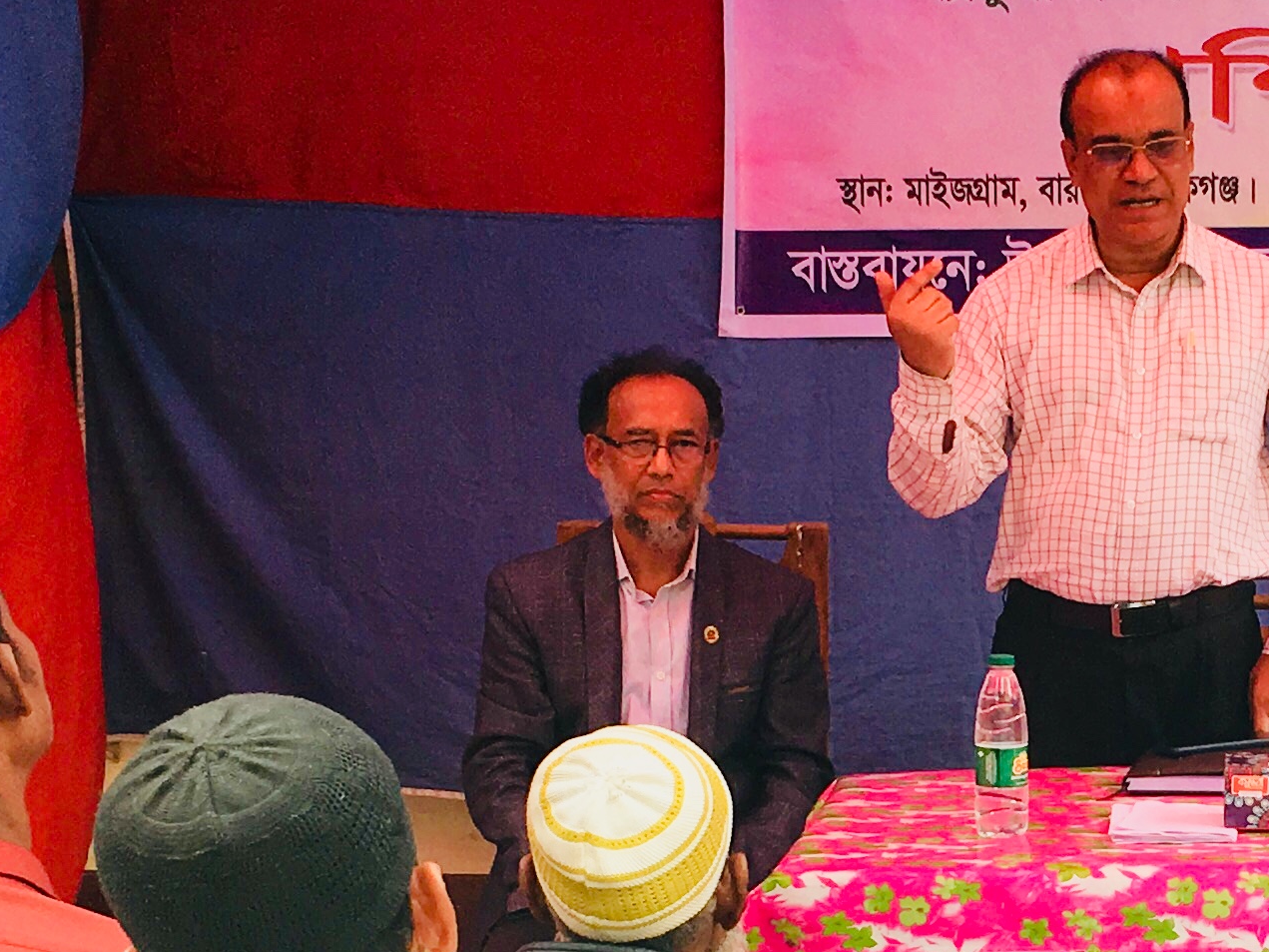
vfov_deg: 15.9
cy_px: 774
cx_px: 1092
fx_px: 3372
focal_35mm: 92
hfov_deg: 20.9
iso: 25
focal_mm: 4.15
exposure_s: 1/272
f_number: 2.2
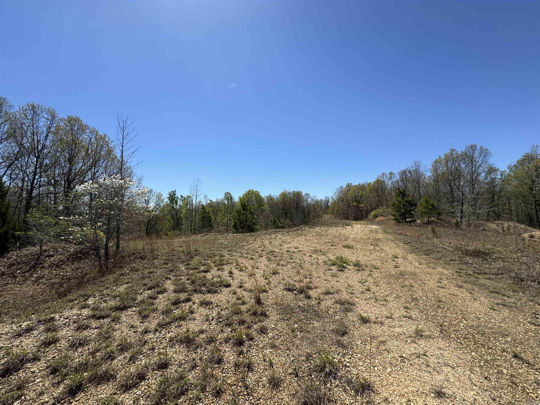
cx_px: 270
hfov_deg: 102.1
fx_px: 218
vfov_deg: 85.7
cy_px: 202
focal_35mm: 14
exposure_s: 1/2494
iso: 50
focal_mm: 2.22
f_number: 2.2
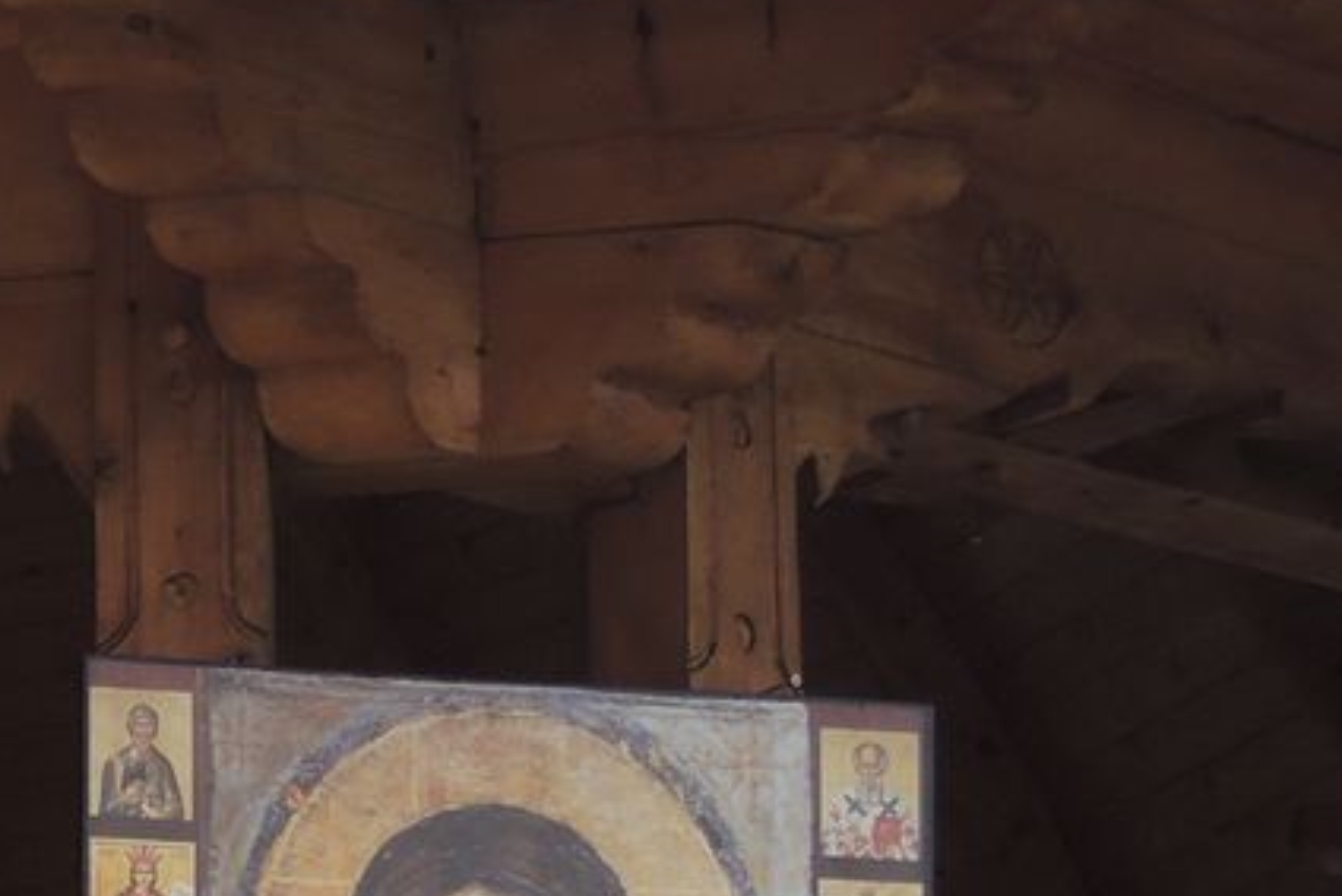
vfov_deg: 7.4
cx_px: -1551
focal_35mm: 179
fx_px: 6675
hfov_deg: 10.4
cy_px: 1783
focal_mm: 8.2
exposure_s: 1/1000
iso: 100
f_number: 2.2
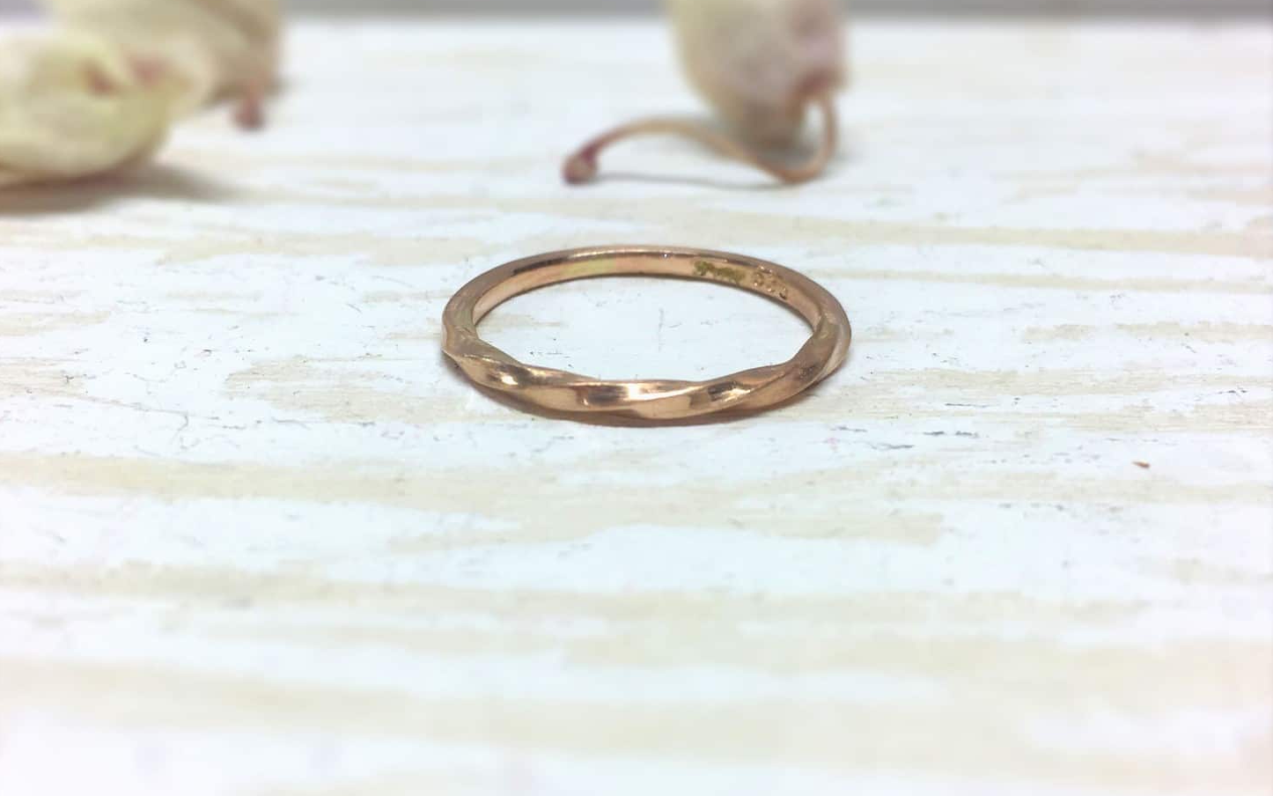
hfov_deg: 61.2
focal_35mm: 31
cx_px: 638
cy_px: 328
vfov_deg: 40.5
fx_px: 1076
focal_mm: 4.15
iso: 25
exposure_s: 1/50
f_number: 2.2
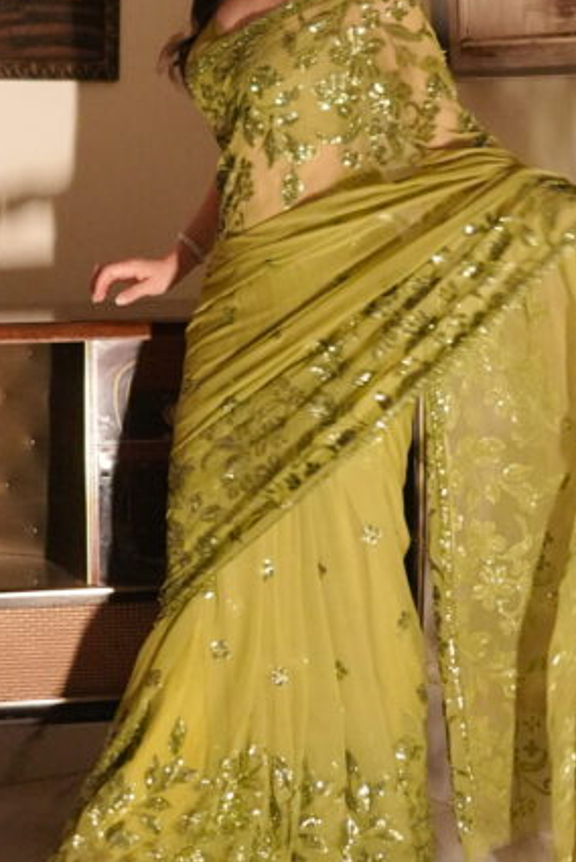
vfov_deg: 18.4
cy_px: 201
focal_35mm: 110
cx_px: 225
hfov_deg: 12.5
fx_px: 2636
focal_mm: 35
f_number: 1.4
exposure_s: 1/160
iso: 6400
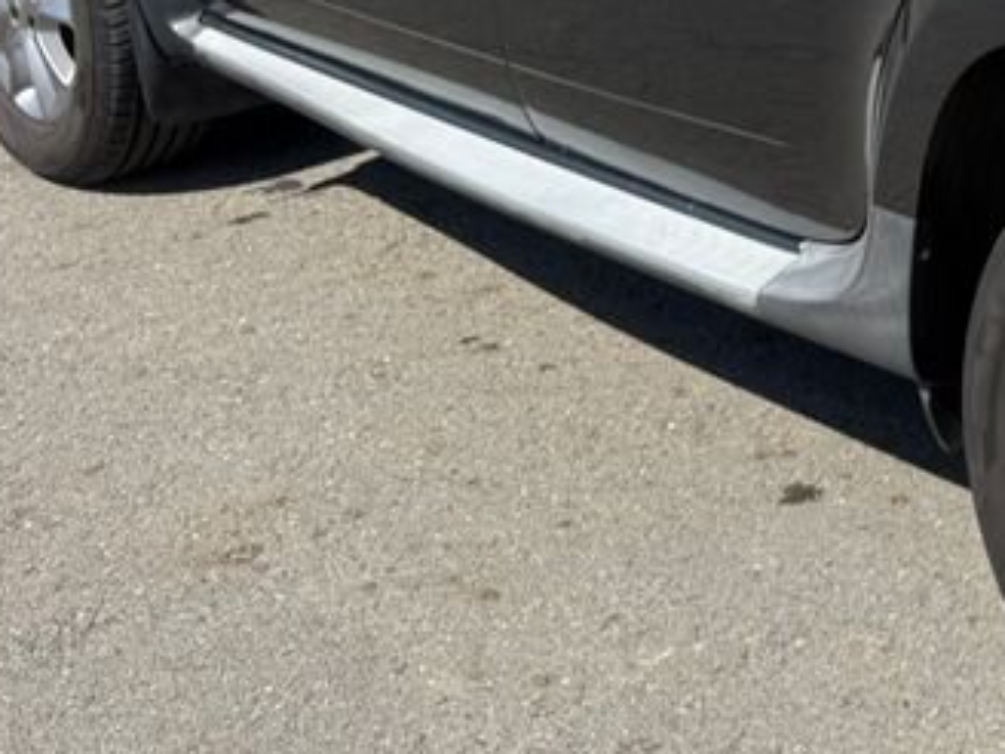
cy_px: -227
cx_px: 1379
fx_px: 2177
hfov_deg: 22.6
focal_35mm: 75
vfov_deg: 18.3
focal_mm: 6.76
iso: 80
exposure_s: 1/3021
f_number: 1.78
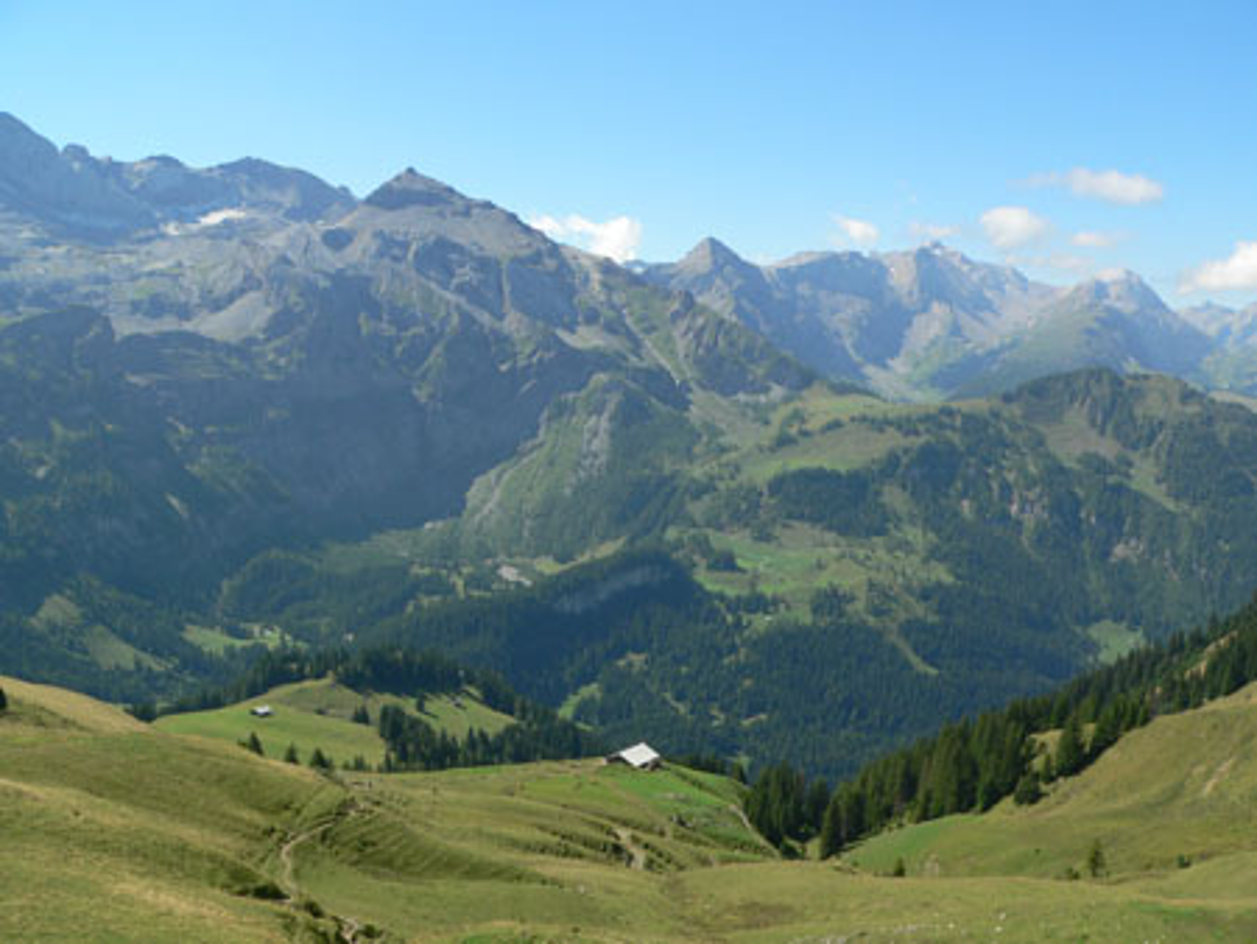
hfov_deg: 51.3
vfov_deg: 39.7
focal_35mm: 36
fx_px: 1308
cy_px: 472
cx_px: 628
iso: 80
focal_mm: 6
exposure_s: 1/500
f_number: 4
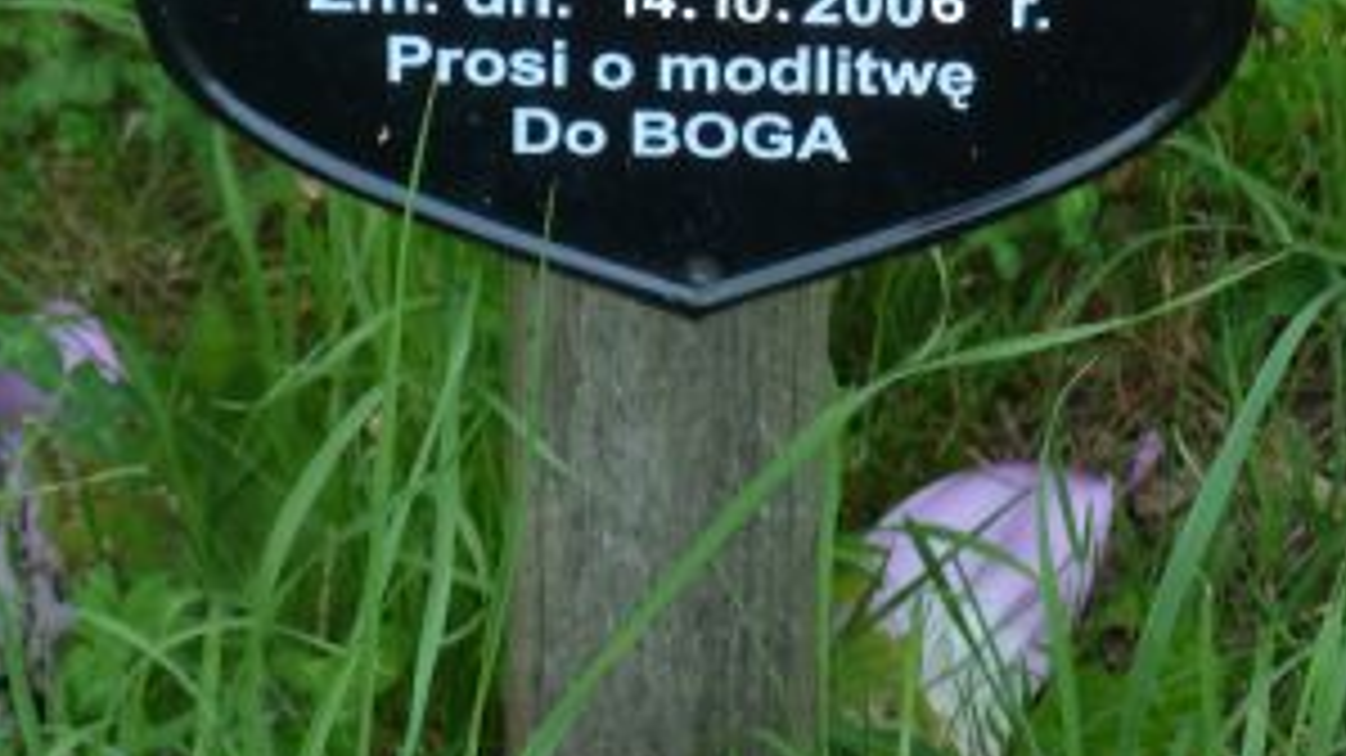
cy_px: -189
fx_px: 10562
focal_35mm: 296
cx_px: 689
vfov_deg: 4.1
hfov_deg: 7.3
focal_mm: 27.8
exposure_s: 1/125
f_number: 4.5
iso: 200
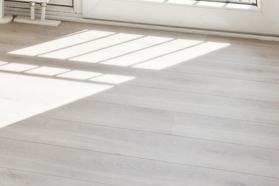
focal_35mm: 115
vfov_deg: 10.6
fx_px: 891
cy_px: -219
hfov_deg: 16.8
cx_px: -84
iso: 800
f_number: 11
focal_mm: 19
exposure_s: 1/160
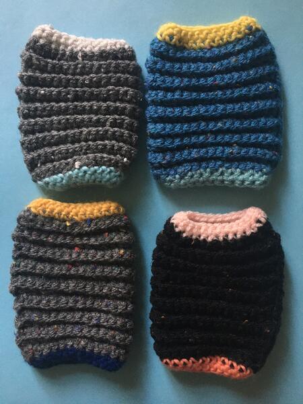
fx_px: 338
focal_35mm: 29
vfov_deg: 61.7
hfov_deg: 48.2
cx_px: 152
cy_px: 202
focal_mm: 4.15
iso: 125
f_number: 2.2
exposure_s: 1/33
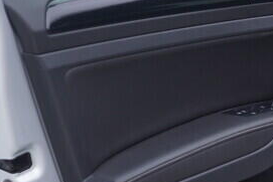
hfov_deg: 13.6
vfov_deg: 10.1
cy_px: 58
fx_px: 1032
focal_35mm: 136
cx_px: 481
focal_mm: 24
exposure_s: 1/50
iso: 125
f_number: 3.2
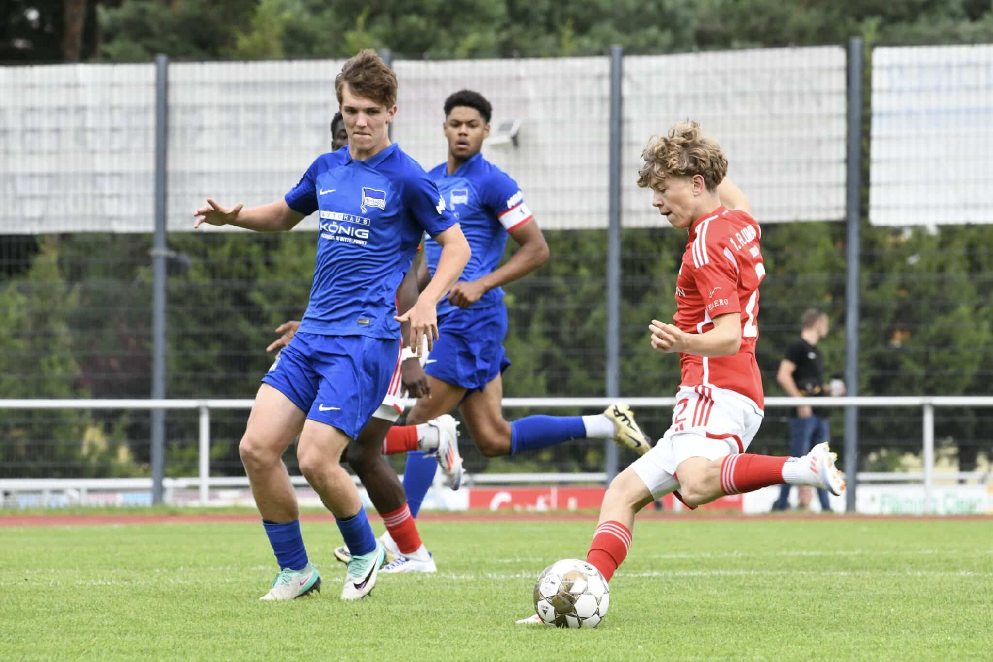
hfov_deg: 5.6
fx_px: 10204
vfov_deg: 3.7
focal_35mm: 370
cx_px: 496
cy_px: 331
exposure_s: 1/1600
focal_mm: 370
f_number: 11
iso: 4000
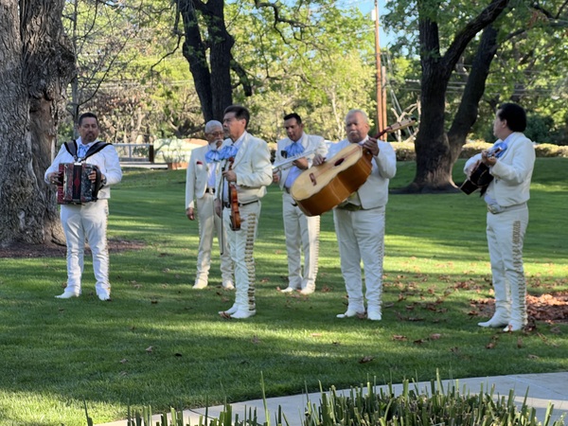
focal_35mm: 77
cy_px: 213
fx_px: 1263
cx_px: 284
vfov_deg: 19.1
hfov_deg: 25.3
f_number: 2.8
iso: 32
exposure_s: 1/101
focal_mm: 9
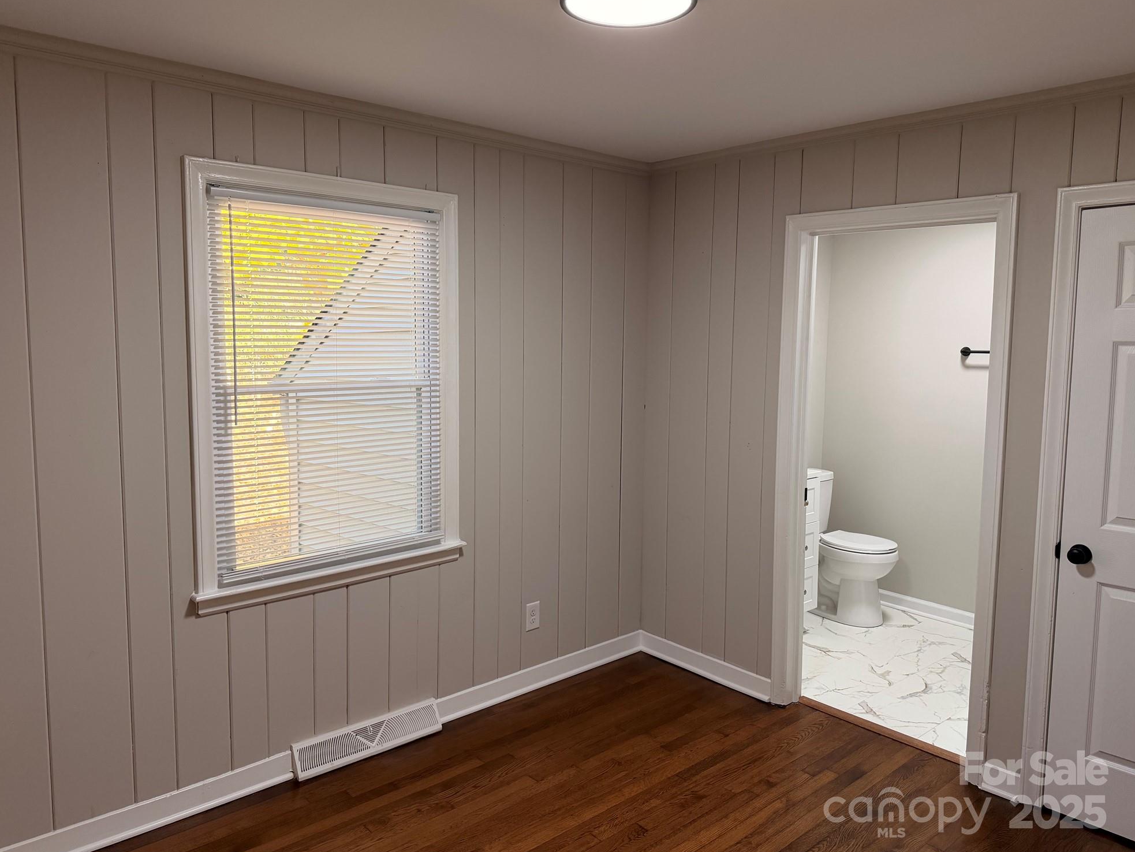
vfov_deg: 54.9
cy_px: 416
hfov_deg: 69.4
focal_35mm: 25
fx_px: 820
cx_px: 559
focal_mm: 6.76
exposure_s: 1/120
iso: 250
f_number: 1.78
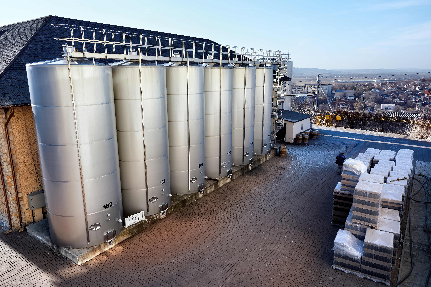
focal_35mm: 24
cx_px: 216
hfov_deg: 73.8
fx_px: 287
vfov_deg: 53.1
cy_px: 144
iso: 100
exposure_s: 1/160
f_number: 8
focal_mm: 24
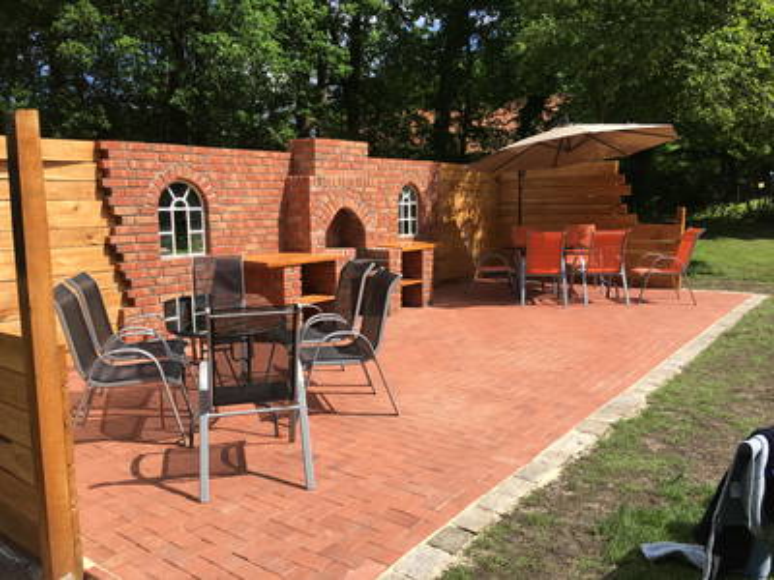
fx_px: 648
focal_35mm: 29
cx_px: 387
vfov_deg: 48.2
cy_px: 290
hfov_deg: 61.7
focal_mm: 4.15
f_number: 2.2
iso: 25
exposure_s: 1/916
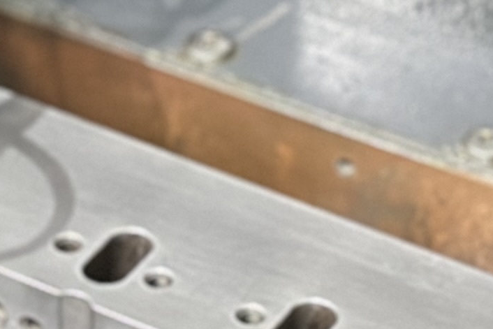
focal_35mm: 285
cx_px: 49
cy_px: 307
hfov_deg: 7.2
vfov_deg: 4.8
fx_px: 3903
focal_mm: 6.86
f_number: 1.78
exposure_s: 1/25
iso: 800
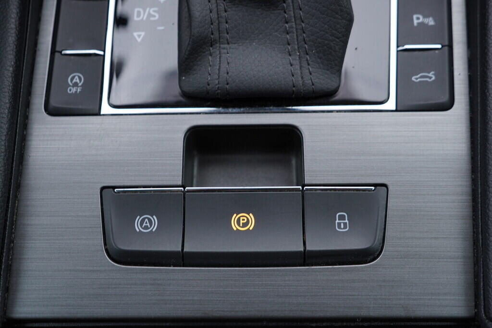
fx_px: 492
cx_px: 246
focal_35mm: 36
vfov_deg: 36.9
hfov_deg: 53.1
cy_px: 164
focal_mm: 24
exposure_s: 1/50
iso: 125
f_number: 3.2
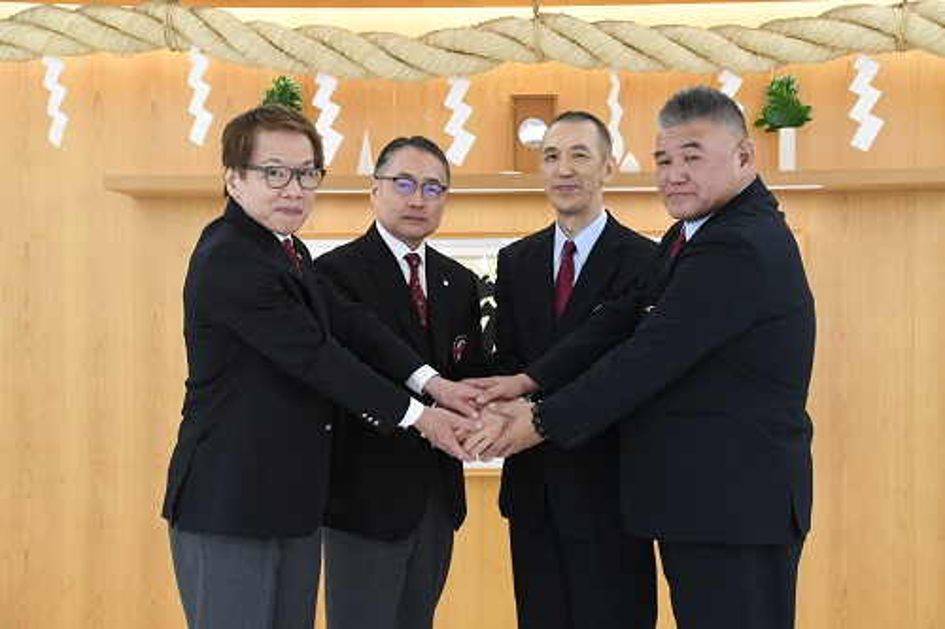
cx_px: 472
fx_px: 1260
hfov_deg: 41.1
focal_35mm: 48
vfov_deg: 28.1
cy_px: 314
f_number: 5.6
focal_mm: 32
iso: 3200
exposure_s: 1/500
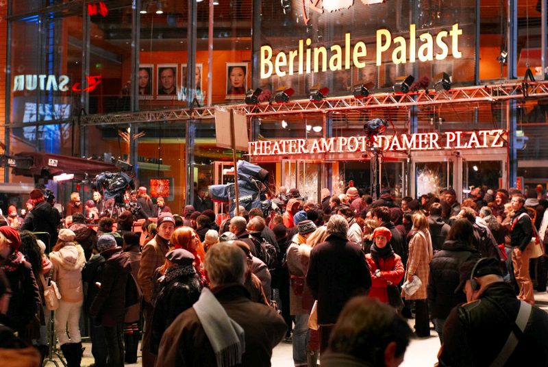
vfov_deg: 20.4
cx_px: 274
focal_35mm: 67
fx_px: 1021
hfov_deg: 30.0
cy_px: 184
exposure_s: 1/60
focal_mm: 50
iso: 640
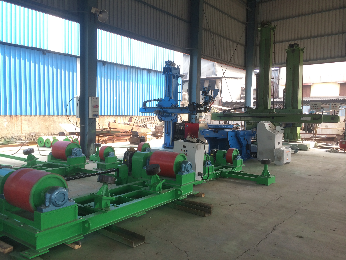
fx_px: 300
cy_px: 130
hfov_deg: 60.0
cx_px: 173
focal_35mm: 30
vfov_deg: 46.8
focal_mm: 4.12
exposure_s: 1/120
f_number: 2.2
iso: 40
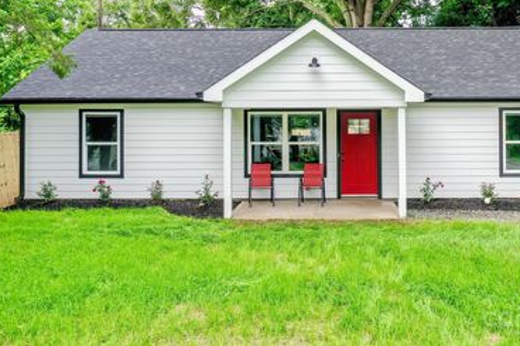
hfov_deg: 50.2
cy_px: 114
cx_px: 325
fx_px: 549
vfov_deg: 34.7
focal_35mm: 38
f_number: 3.5
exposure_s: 1/80
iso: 100
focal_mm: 10.26
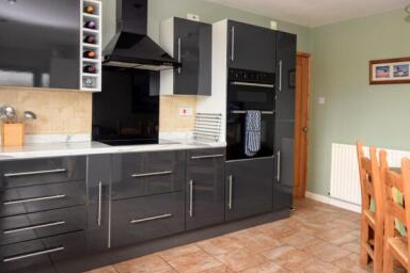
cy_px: 121
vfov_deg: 44.3
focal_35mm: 29
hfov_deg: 61.1
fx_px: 335
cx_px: 280
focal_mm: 11.5
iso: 360
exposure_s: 1/60
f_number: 4.5
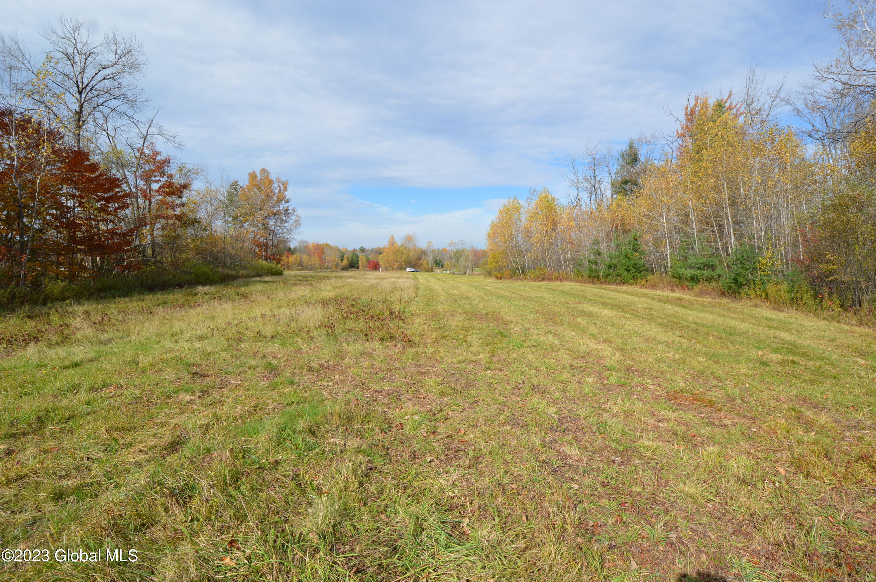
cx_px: 438
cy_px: 291
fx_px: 401
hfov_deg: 95.0
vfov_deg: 71.9
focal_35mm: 16
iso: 100
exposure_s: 1/250
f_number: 8
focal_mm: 11
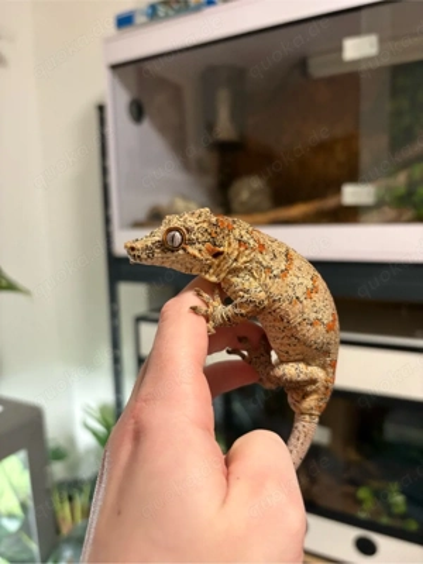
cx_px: 212
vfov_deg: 67.3
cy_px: 282
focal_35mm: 26
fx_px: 424
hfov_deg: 53.1
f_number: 1.6
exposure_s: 1/50
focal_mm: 5.96
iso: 320
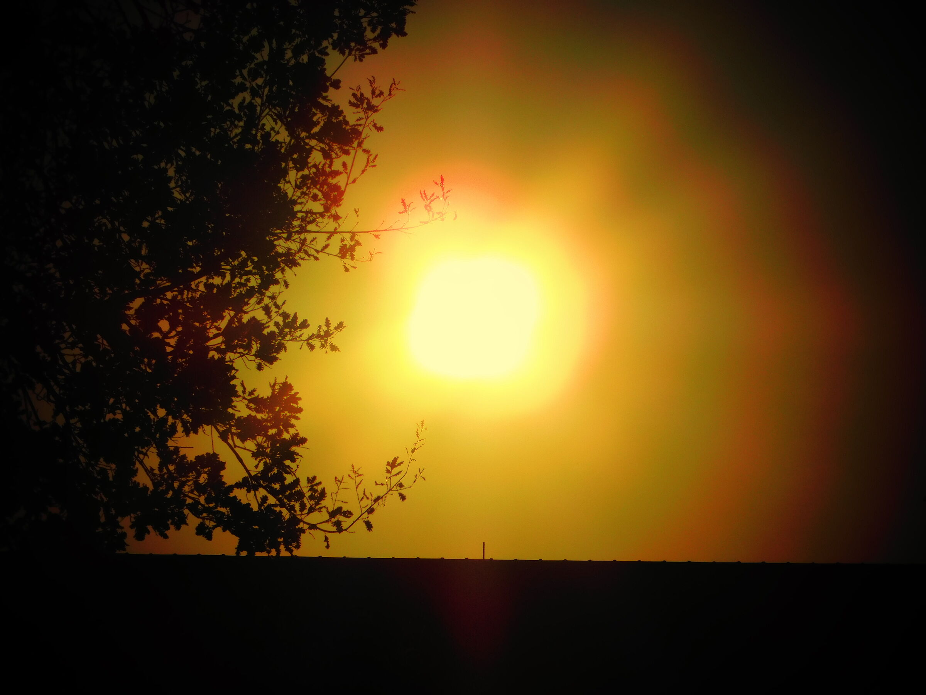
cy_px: 348
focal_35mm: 294
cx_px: 463
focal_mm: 52.2
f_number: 11.4
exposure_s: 1/1500
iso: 125
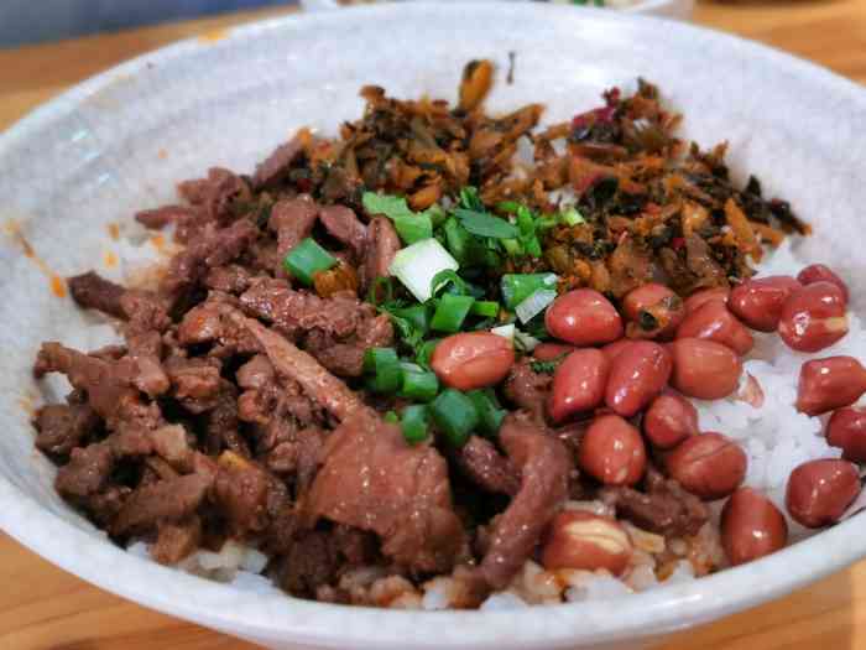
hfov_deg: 35.5
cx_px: 433
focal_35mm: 54
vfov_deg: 27.0
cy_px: 325
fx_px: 1351
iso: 250
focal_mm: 5.56
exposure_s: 1/100
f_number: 4
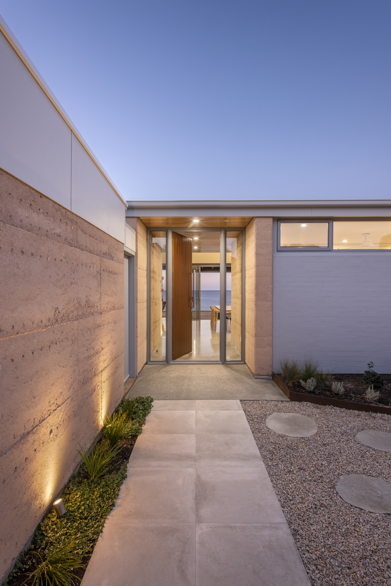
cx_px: 196
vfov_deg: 86.9
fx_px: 309
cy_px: 293
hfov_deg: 64.6
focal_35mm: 19
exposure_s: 1/4
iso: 64
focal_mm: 19
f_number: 11
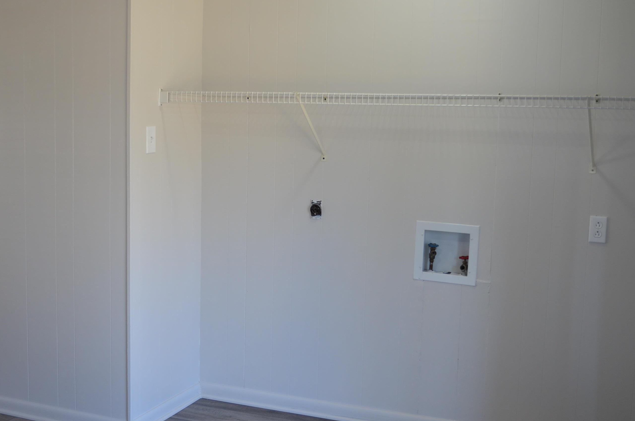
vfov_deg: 28.5
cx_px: 290
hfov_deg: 42.0
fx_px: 827
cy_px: 220
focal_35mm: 47
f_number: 4.5
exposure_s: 1/80
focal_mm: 26
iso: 400
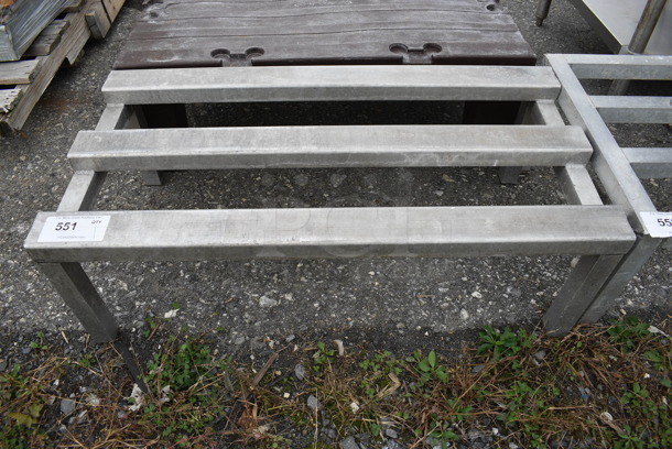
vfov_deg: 48.0
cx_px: 336
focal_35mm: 27
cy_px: 224
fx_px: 504
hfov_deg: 67.3
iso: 200
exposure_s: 1/200
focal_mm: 18
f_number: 6.3
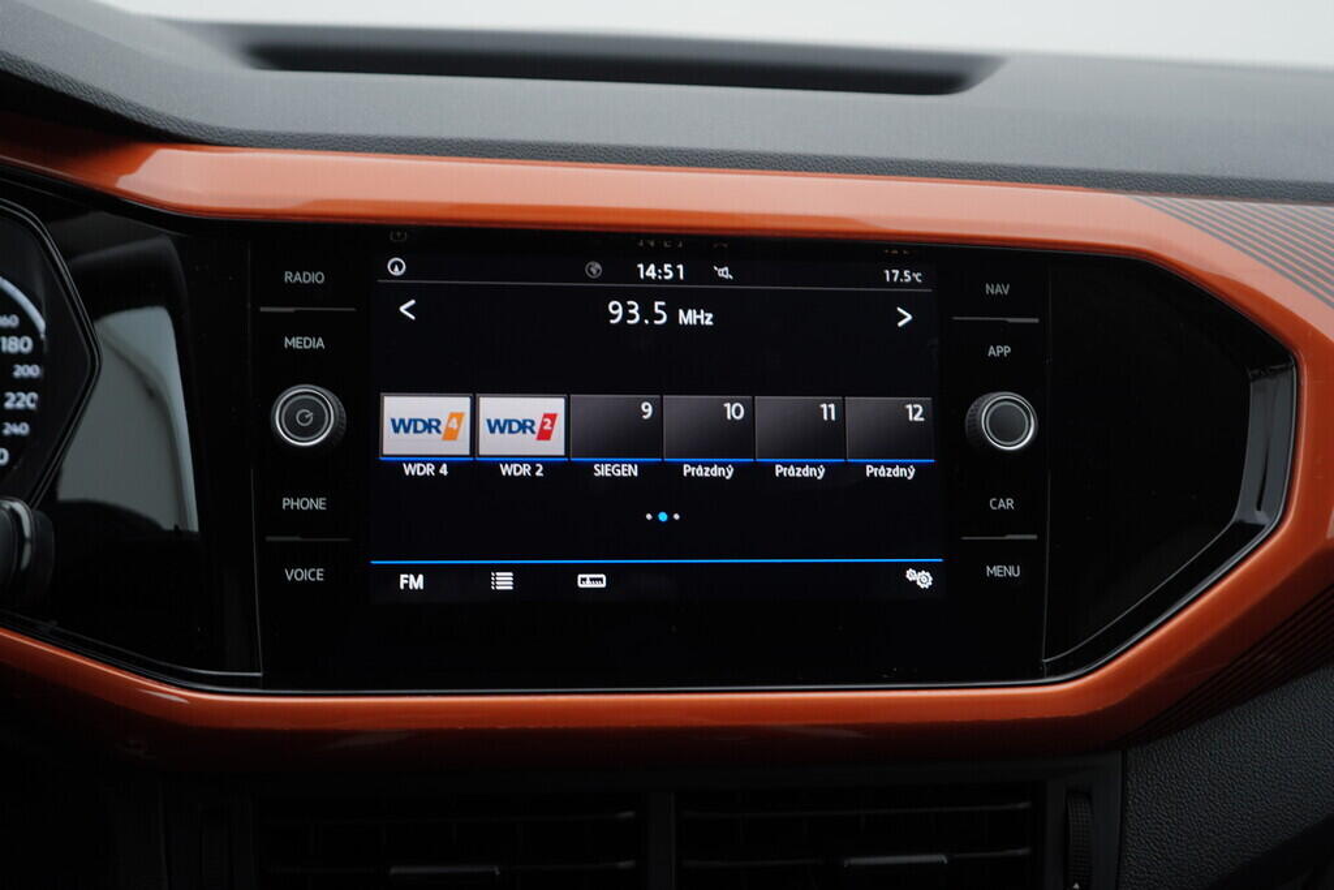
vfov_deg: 36.9
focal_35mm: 36
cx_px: 667
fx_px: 1334
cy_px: 445
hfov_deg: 53.1
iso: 125
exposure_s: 1/60
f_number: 3.5
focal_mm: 24
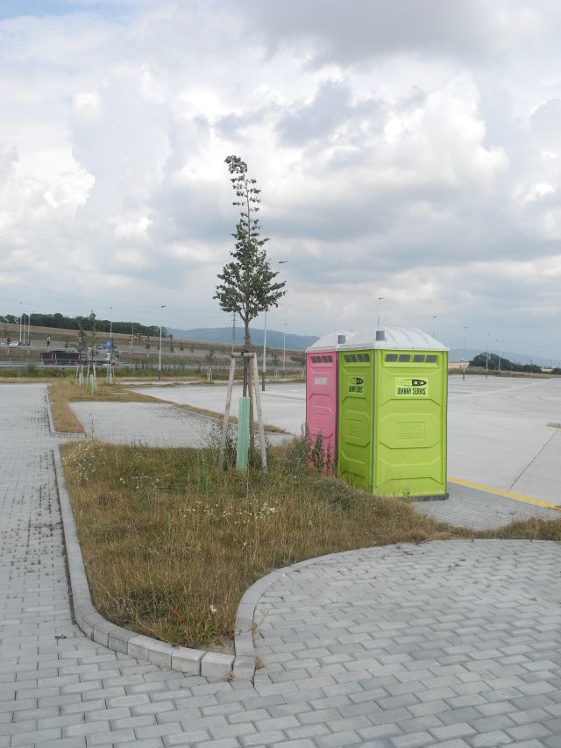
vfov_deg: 56.8
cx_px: 280
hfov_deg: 44.2
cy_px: 374
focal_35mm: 32
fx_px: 691
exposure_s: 1/890
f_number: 4
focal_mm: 6.8
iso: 100
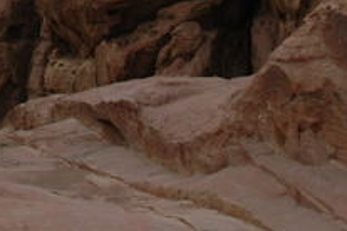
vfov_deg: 14.0
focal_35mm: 94
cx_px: -64
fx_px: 906
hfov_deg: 20.4
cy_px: -71
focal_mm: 18
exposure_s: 1/250
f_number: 8
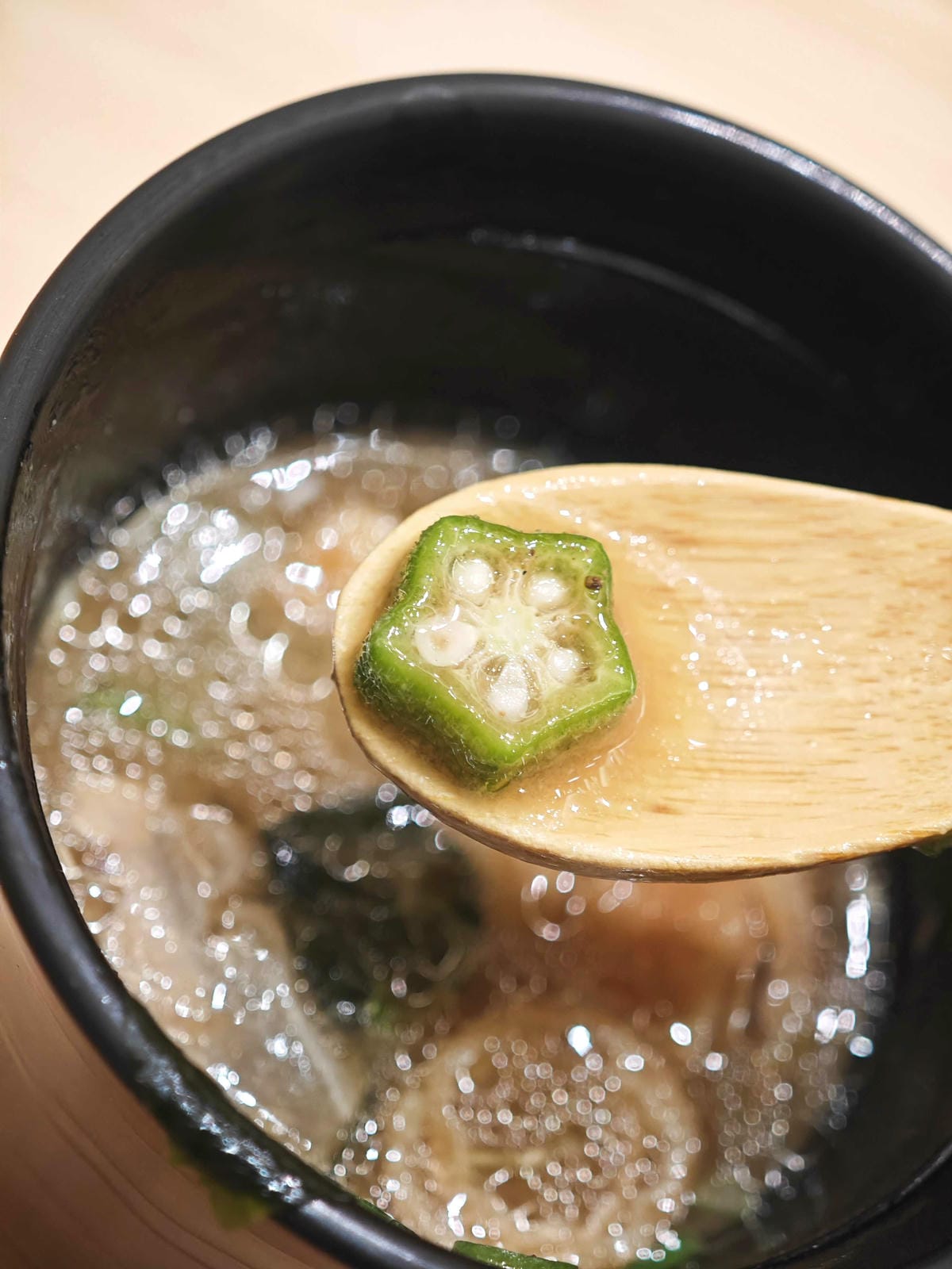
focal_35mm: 75
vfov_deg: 26.0
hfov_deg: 19.6
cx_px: 476
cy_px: 634
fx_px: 2750
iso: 250
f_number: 1.8
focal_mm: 12.28
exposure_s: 1/120
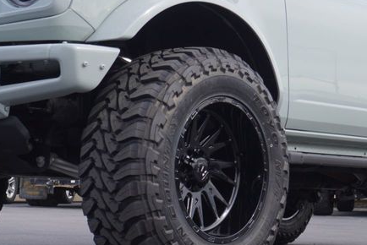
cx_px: 178
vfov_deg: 14.8
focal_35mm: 92
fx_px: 938
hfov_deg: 22.1
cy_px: 52
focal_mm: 26
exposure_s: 1/160
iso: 100
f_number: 6.3
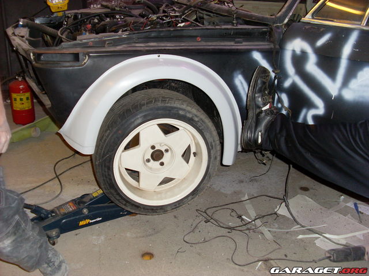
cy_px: 138
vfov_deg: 37.7
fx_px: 405
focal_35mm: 38
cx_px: 184
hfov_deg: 49.0
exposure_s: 1/45
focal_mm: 6.3
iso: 100
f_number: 3
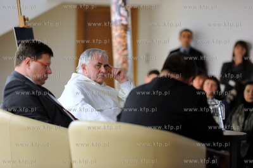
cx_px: 126
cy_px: 84
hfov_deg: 10.3
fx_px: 1404
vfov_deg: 6.9
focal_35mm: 200
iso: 3200
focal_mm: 200
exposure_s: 1/200
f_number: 2.8
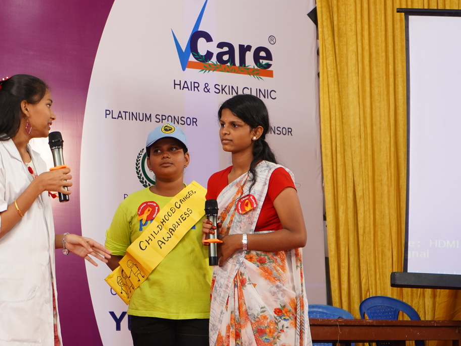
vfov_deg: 13.3
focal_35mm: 111
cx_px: 128
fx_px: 1478
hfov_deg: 17.6
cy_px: 105
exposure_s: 1/160
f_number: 6.3
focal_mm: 70
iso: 1600
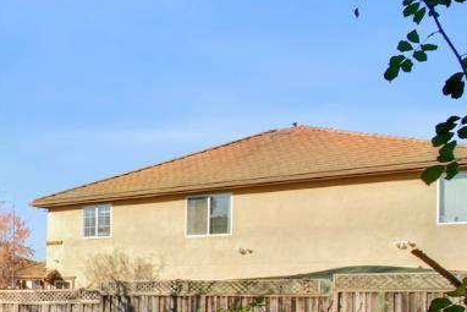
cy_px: 294
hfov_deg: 25.5
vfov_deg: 23.8
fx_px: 714
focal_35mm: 55
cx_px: -260
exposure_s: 1/20
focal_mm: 14
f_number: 14
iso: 100
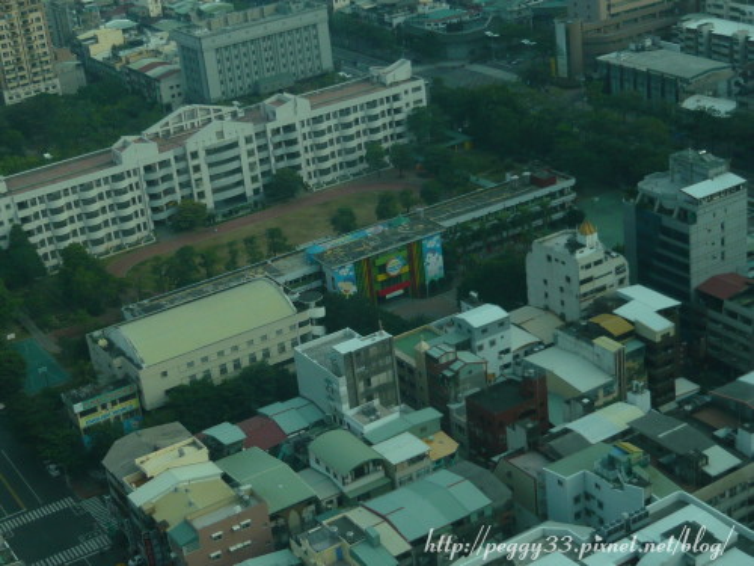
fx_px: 1307
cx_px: 377
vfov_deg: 24.4
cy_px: 283
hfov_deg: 32.2
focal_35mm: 60
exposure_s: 1/250
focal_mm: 6.2
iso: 100
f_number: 3.2
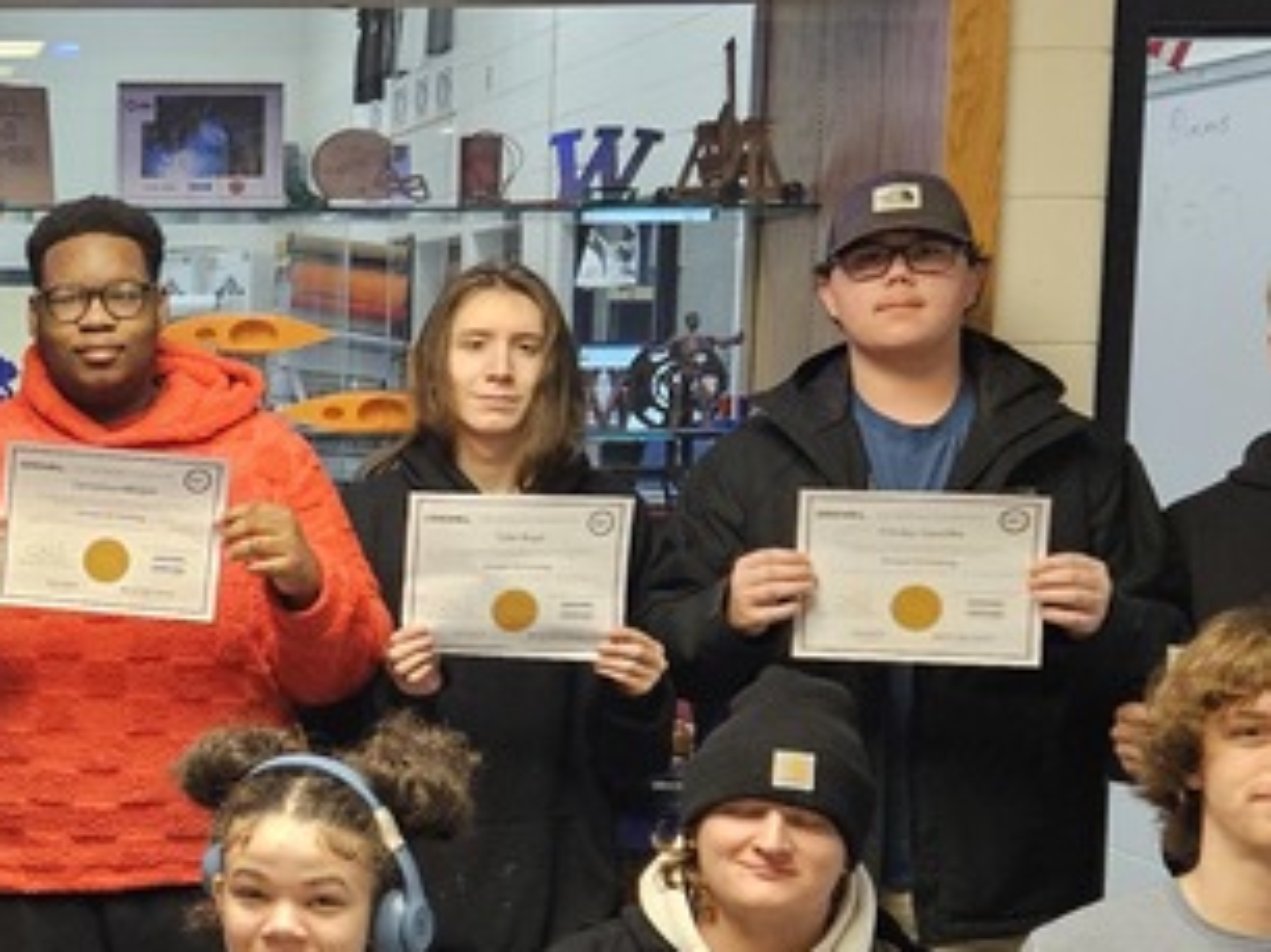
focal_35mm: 77
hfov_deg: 23.5
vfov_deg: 19.1
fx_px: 2825
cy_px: 640
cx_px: -187
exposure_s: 1/170
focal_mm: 5.4
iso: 640
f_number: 1.8
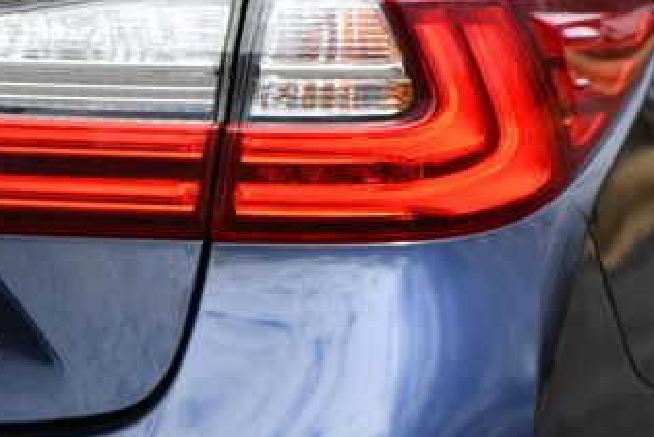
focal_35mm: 371
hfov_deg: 5.5
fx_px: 6743
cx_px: 137
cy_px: 140
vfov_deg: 3.7
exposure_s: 1/320
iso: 100
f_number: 9
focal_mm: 122
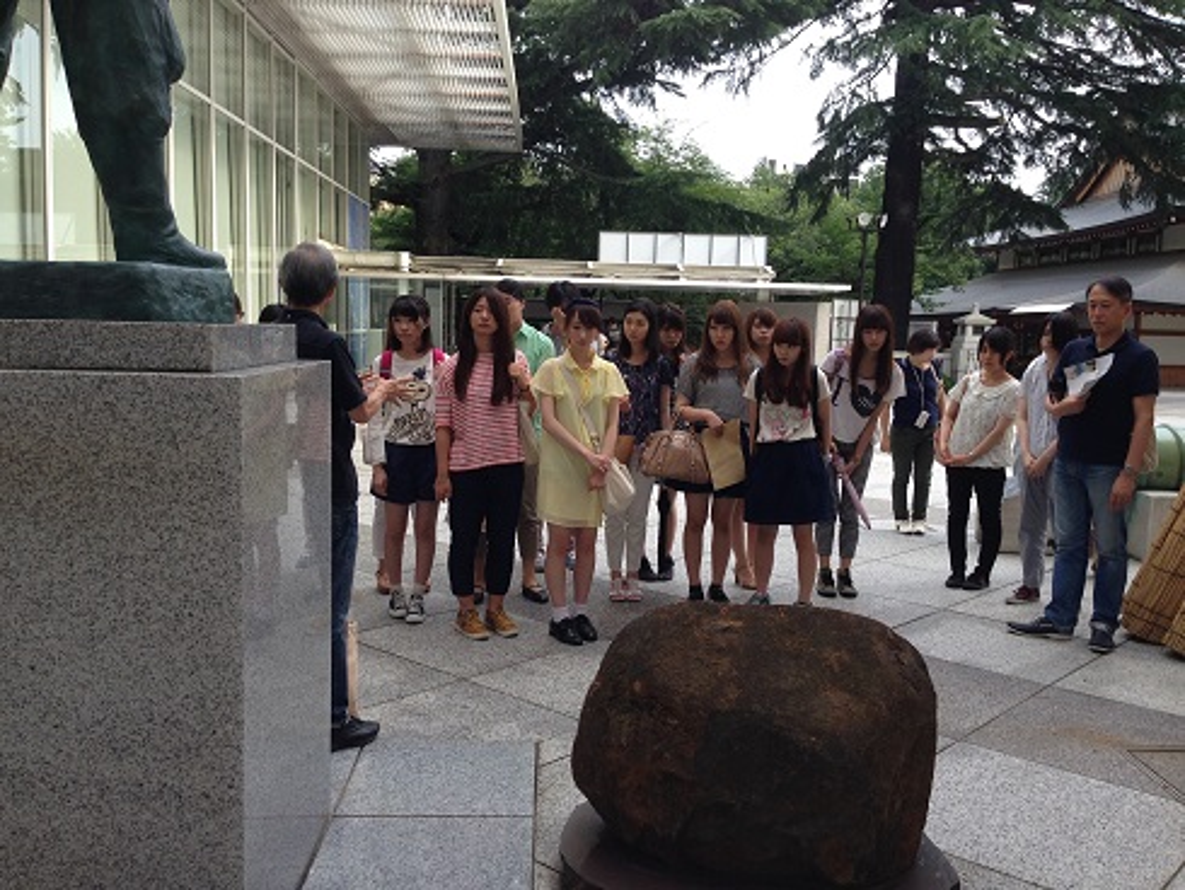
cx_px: 592
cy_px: 445
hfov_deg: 55.3
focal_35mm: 33
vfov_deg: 43.0
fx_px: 1130
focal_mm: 4.12
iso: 50
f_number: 2.4
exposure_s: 1/152
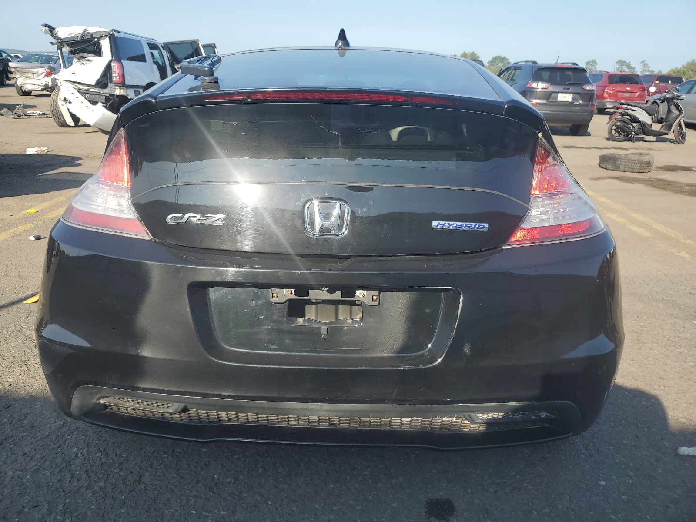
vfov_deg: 53.1
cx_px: 348
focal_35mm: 26
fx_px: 523
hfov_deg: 67.3
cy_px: 261
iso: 50
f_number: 1.5
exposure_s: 1/1667
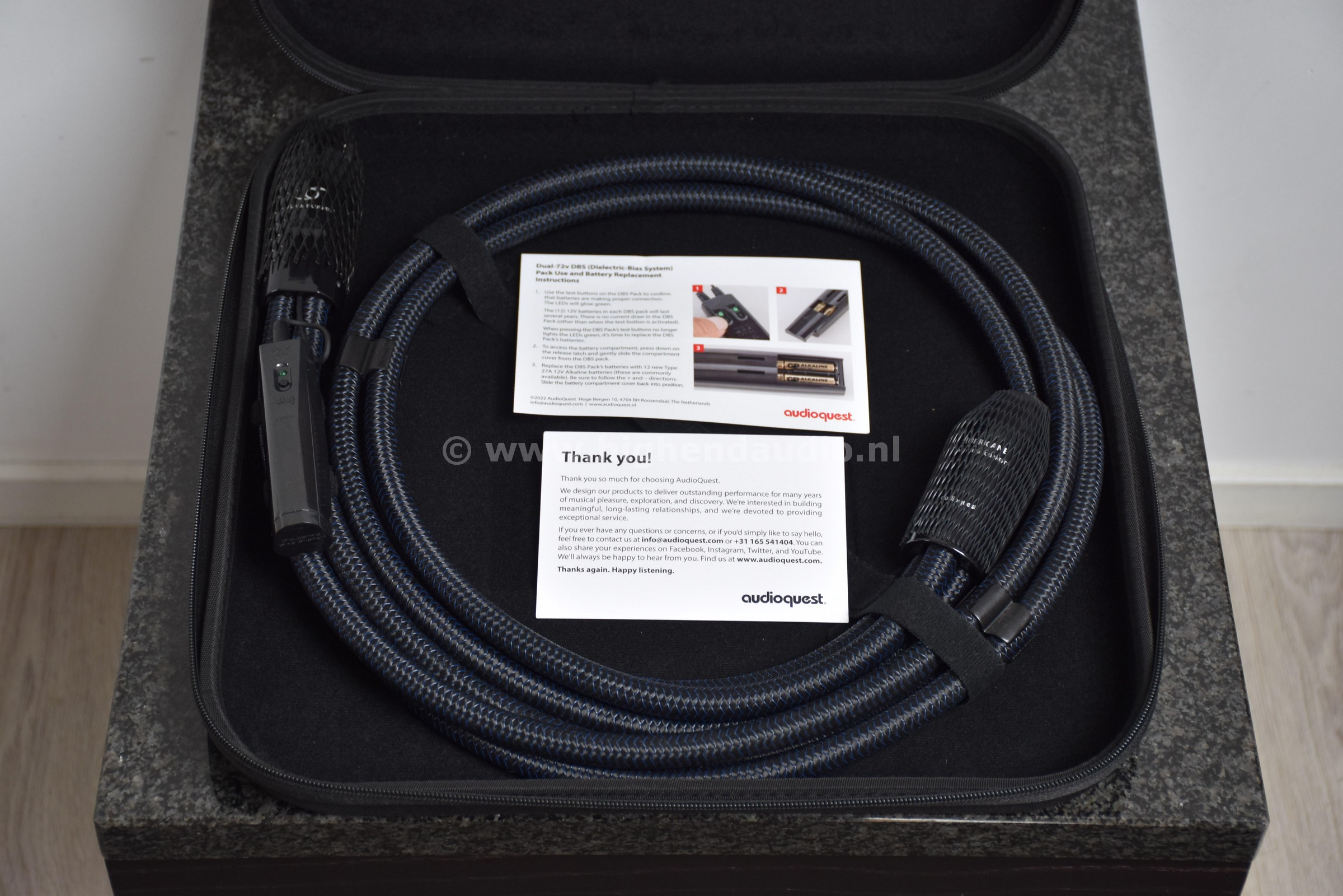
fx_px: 2686
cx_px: 672
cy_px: 448
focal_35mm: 72
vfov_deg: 18.9
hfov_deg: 28.1
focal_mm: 48
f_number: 4.5
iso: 400
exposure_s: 1/60
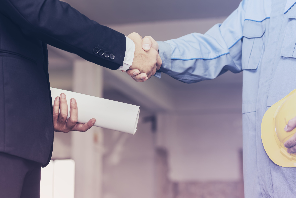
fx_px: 699
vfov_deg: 16.1
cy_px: 99
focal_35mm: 85
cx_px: 148
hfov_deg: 23.9
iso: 200
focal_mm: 85
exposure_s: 1/100
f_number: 4
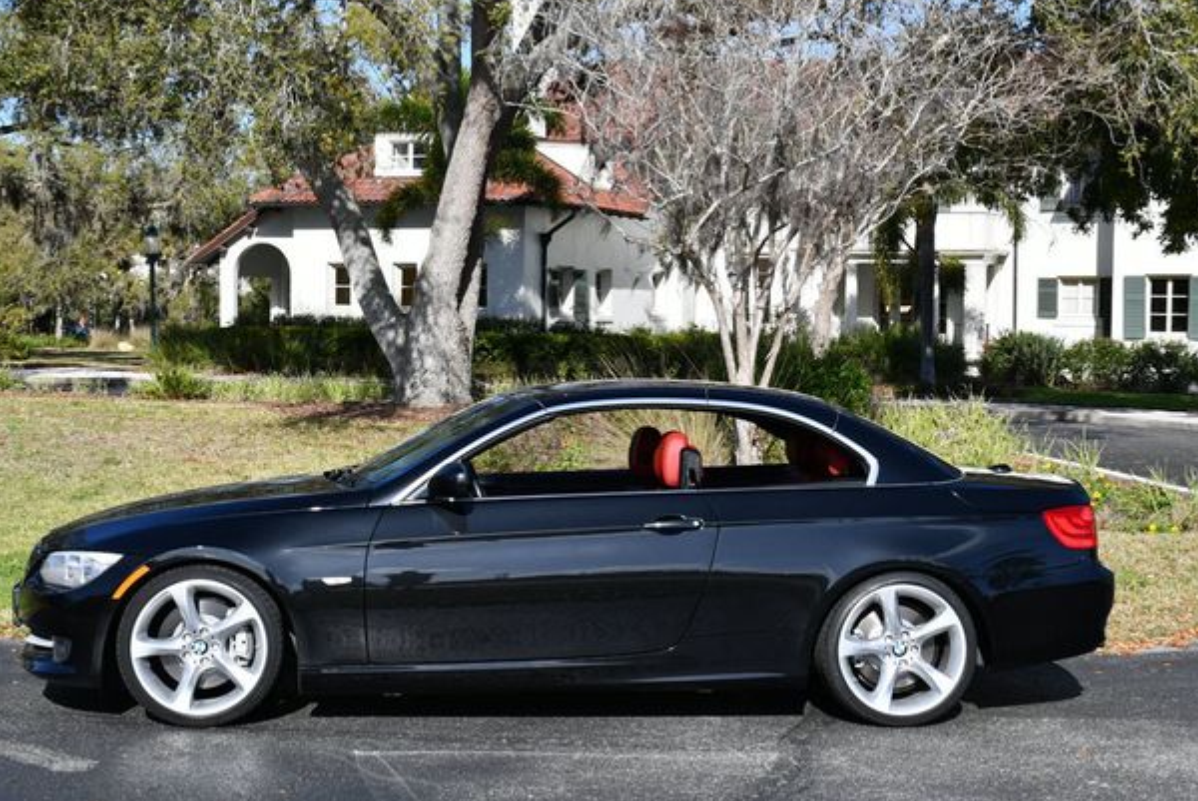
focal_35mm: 64
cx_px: 567
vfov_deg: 21.3
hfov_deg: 31.4
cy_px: 398
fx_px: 2131
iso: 100
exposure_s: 1/250
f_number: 8
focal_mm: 30
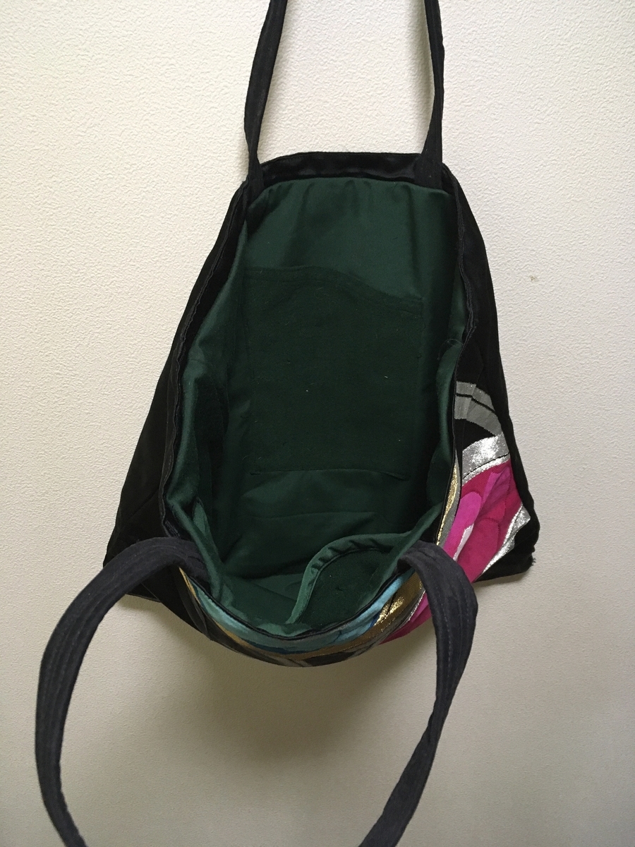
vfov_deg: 61.7
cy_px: 424
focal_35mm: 29
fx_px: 709
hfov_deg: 48.2
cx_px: 318
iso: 200
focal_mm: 4.15
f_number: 2.2
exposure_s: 1/15
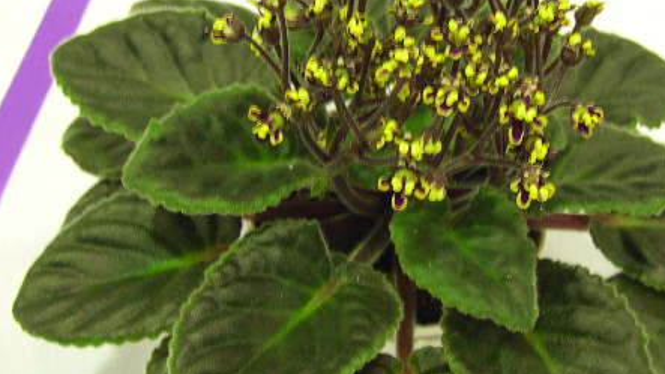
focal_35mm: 74
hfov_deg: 28.6
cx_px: 383
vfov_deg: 16.3
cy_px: 213
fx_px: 1305
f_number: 3.1
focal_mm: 10.1
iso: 154
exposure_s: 1/4.7
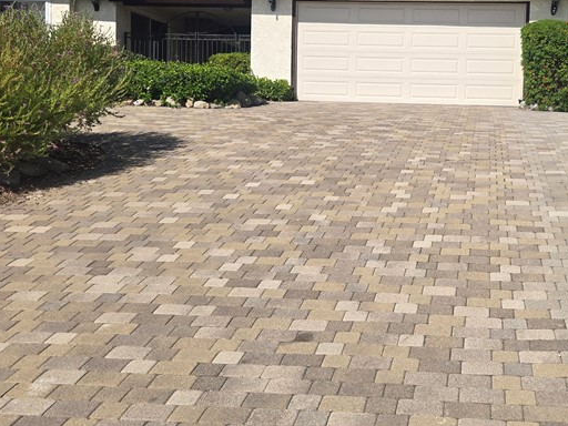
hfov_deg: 40.4
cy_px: 179
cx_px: 405
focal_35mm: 46
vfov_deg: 31.5
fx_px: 755
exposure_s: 1/3126
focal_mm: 5.4
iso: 25
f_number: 1.8
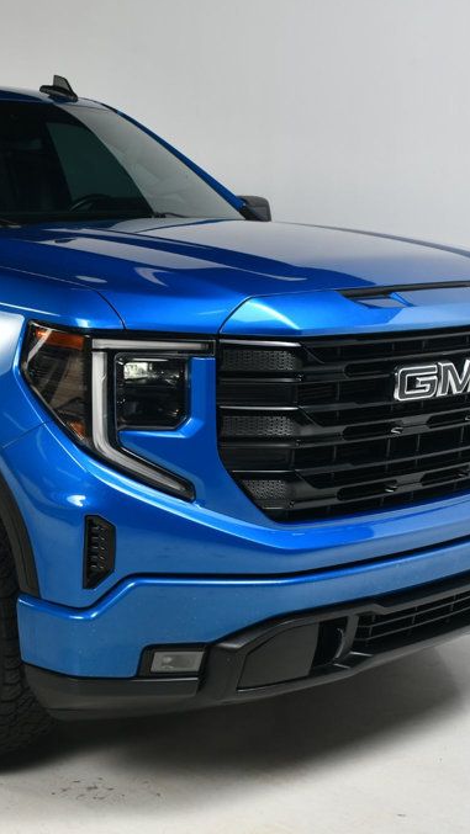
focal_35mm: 57
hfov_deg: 20.5
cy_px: 416
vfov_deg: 36.6
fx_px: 1262
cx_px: 19
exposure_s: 1/160
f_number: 11
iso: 100
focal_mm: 24
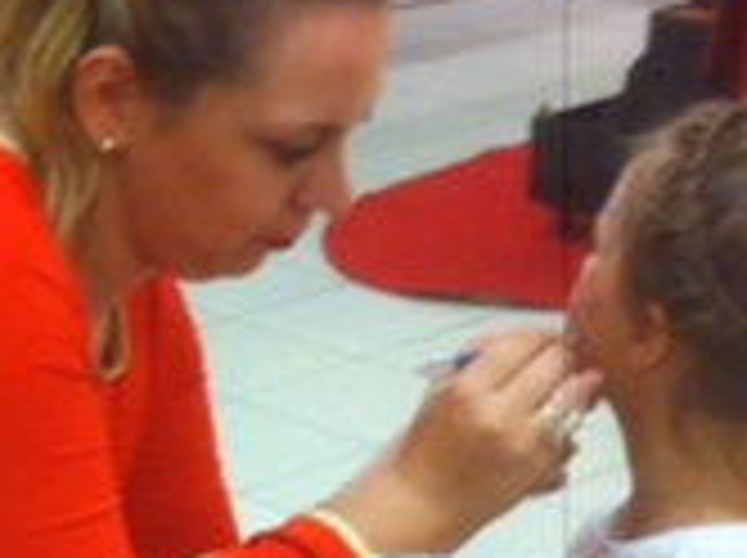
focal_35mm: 135
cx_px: -9
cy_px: 688
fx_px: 2909
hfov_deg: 14.4
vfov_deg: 10.7
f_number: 2.8
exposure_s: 1/17
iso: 125
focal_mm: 3.85
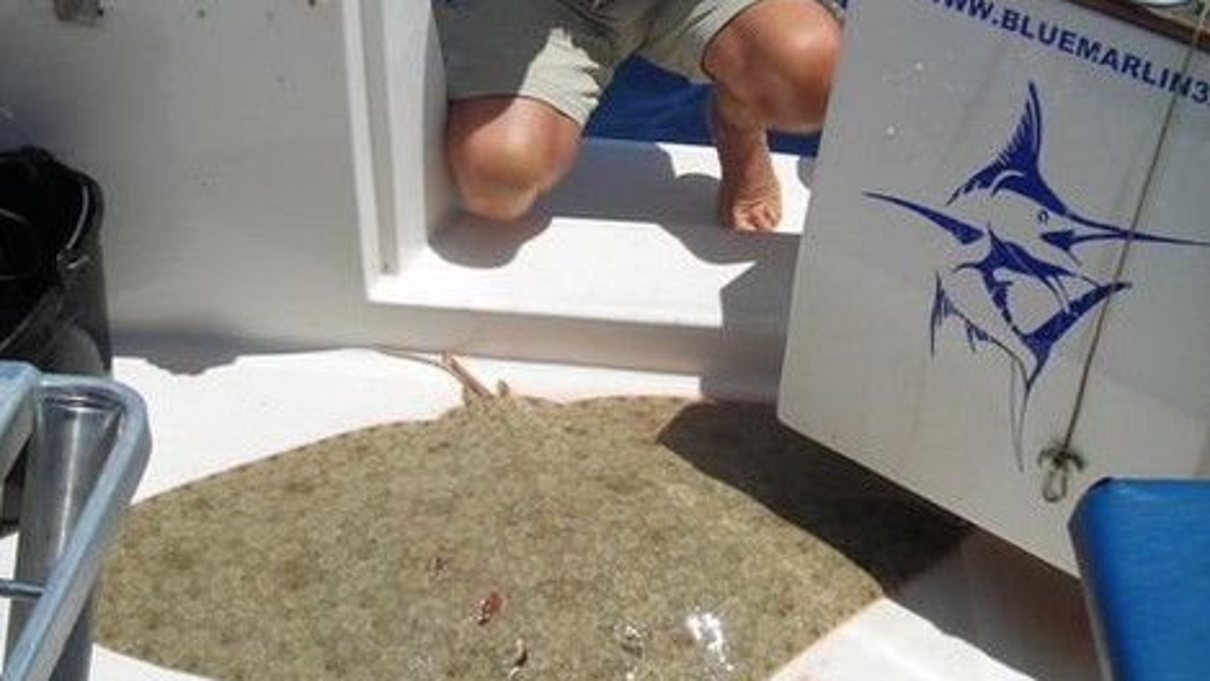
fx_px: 1925
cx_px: 604
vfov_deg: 19.8
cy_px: 132
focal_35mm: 60
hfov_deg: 34.9
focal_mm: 6.8
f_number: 6.6
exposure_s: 1/325
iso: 50
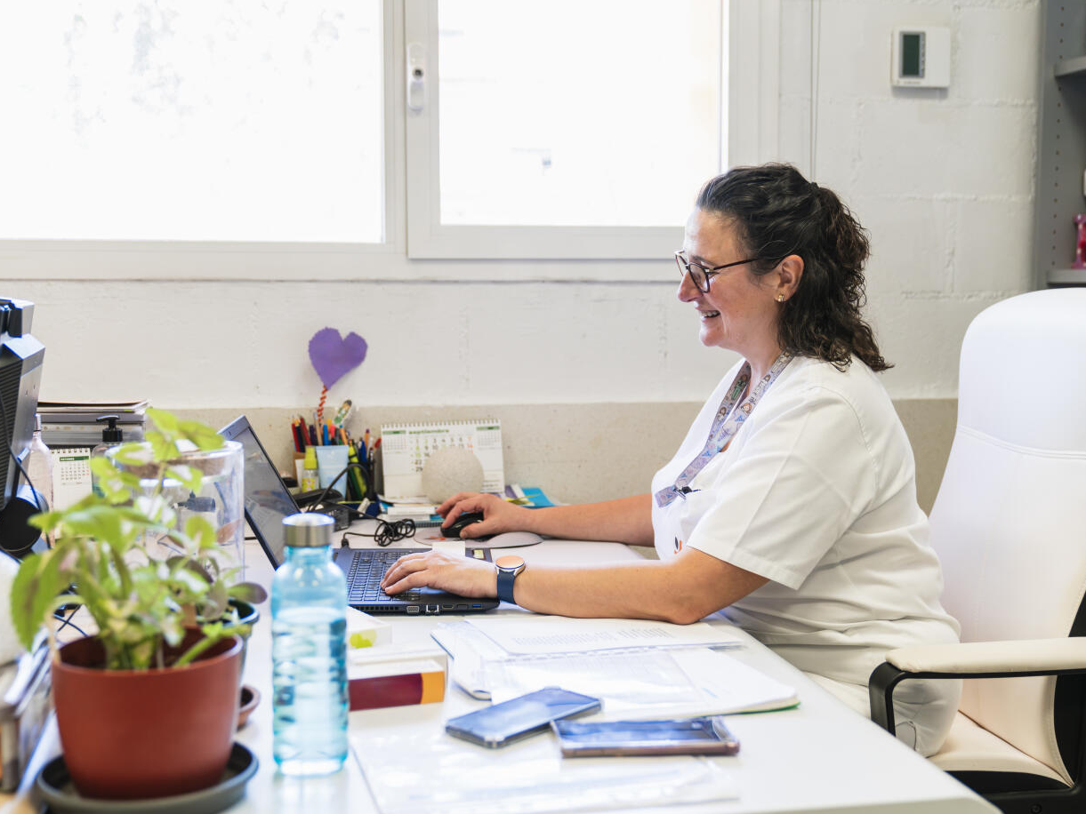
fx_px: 1349
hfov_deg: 43.8
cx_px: 541
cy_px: 406
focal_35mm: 43
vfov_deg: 33.6
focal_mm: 39
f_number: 2.8
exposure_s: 1/250
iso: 1600
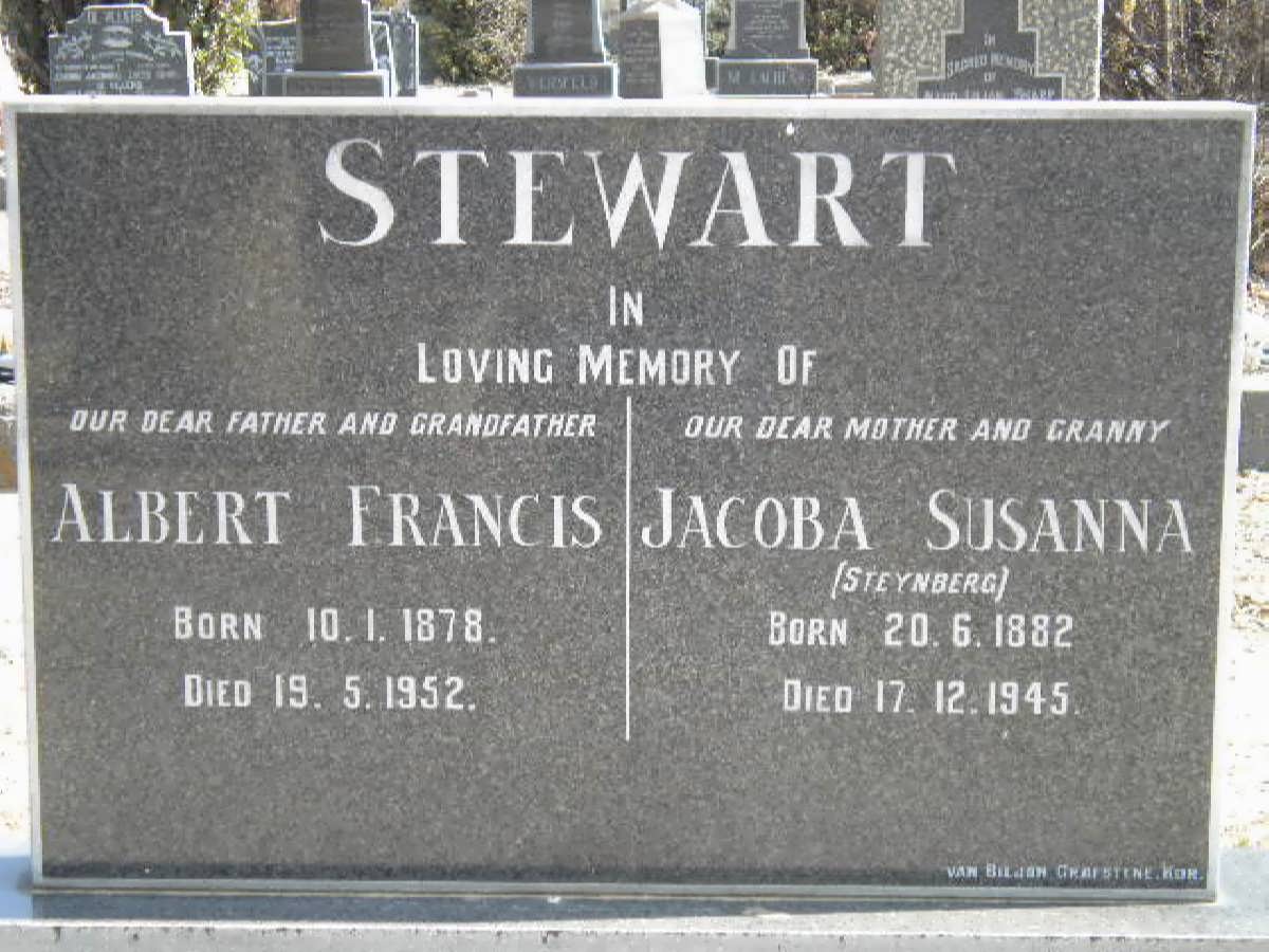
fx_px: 2493
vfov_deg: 21.6
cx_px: 634
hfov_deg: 28.6
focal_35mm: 68
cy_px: 476
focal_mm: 12.3
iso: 342
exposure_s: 1/454
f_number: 4.6
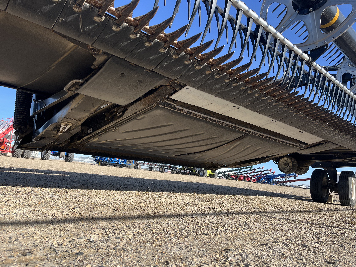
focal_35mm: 26
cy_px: 134
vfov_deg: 53.1
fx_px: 267
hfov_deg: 67.3
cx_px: 178
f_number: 1.6
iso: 50
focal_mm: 5.1
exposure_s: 1/1647
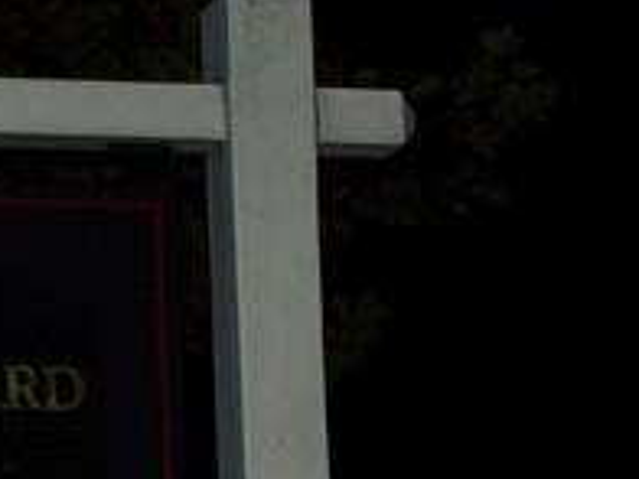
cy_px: 565
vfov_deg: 6.7
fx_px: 4043
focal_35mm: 219
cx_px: -23
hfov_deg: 9.0
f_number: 3.2
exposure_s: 1/80
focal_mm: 11.1
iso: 80
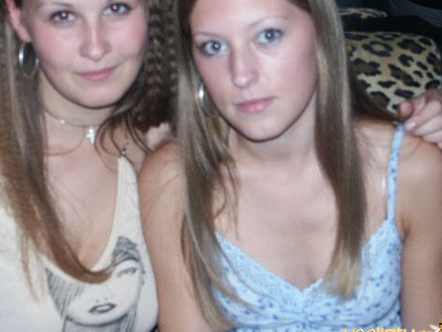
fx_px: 1047
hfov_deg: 23.8
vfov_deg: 18.0
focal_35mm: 82
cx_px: 180
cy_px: 124
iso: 200
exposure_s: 1/60
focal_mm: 15.13
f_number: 3.5
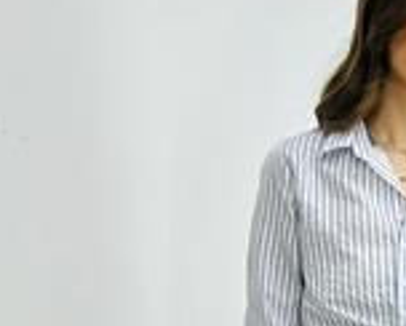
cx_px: 345
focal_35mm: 77
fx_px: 926
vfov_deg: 19.8
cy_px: 243
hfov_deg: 24.2
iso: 20
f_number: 1.9
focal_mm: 2.69
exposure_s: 1/133
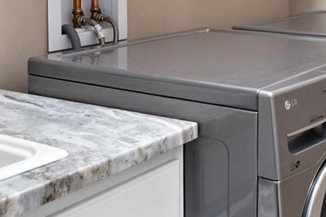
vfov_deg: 19.7
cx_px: 288
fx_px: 588
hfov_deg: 29.8
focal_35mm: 65
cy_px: -40
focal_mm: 9
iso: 400
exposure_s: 1/250
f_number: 7.1
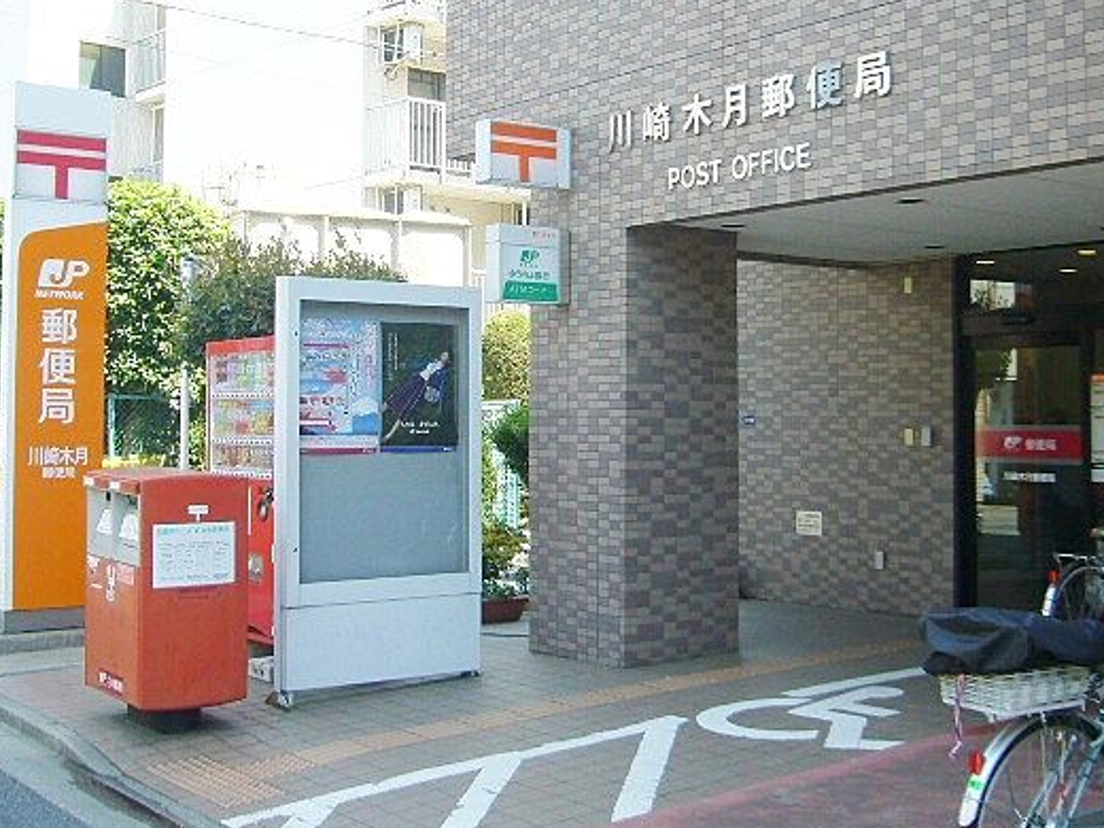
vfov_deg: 30.2
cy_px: 367
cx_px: 622
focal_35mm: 48
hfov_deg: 39.6
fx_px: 1531
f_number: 2.8
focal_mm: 4.6
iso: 80
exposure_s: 1/200
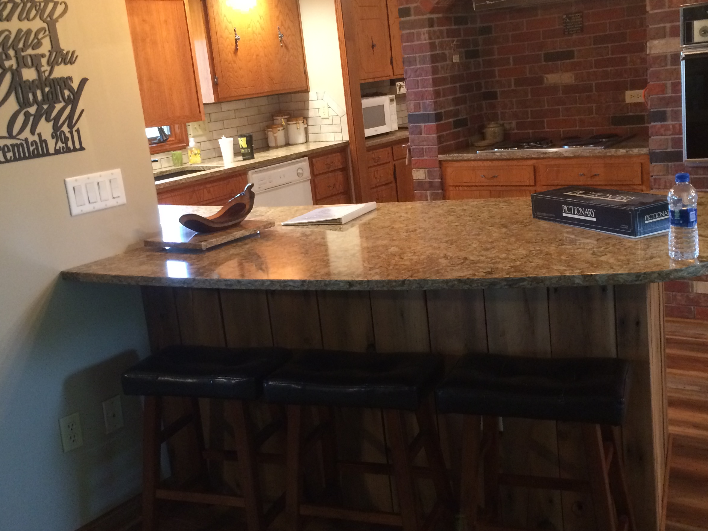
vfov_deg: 36.0
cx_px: 375
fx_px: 818
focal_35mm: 40
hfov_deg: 46.8
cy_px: 254
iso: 320
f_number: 2.2
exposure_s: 1/24
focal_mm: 4.15
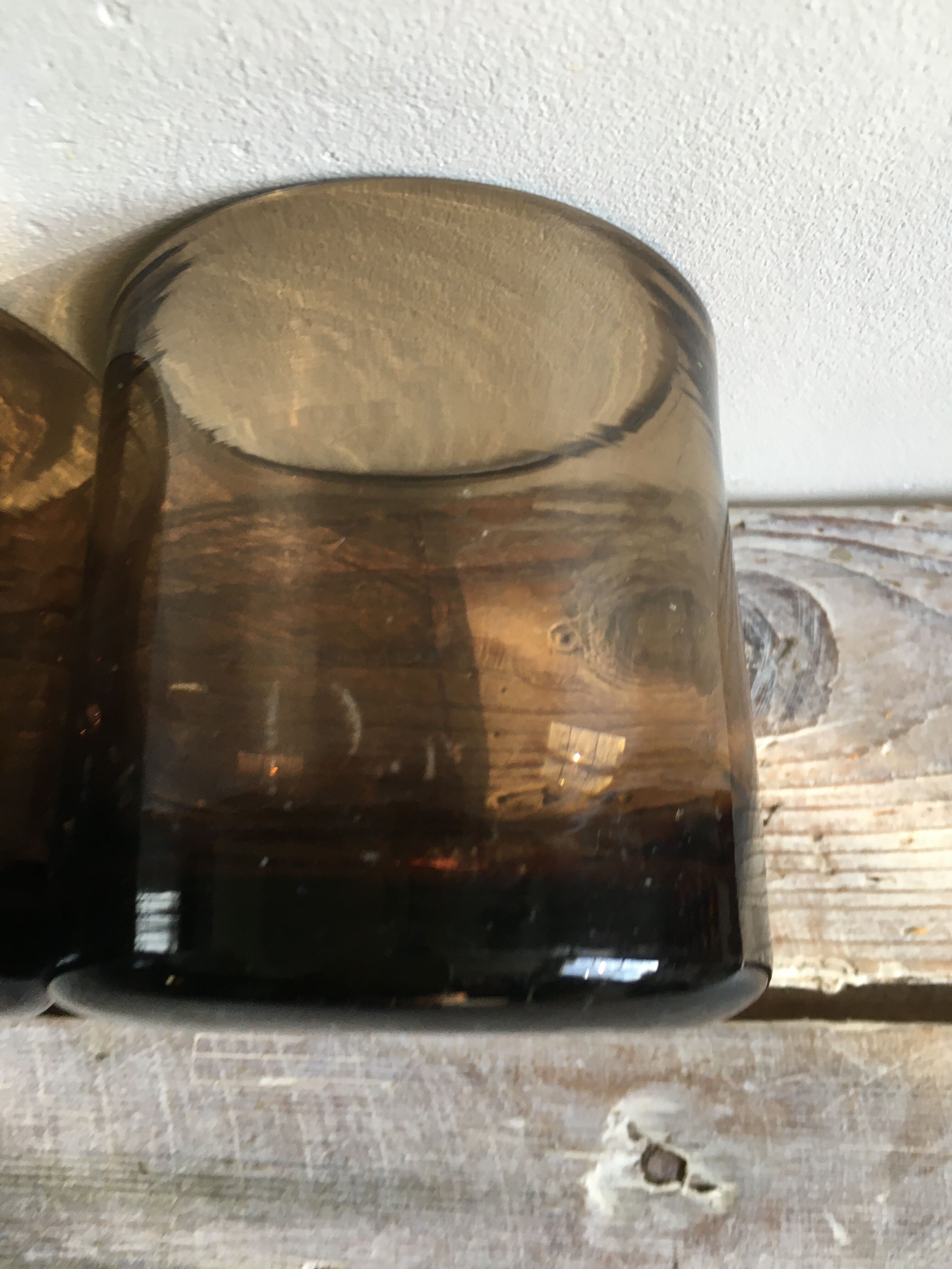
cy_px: 634
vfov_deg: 61.7
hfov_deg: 48.2
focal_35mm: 29
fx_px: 1063
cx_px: 476
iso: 80
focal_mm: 4.15
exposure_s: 1/33
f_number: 2.2
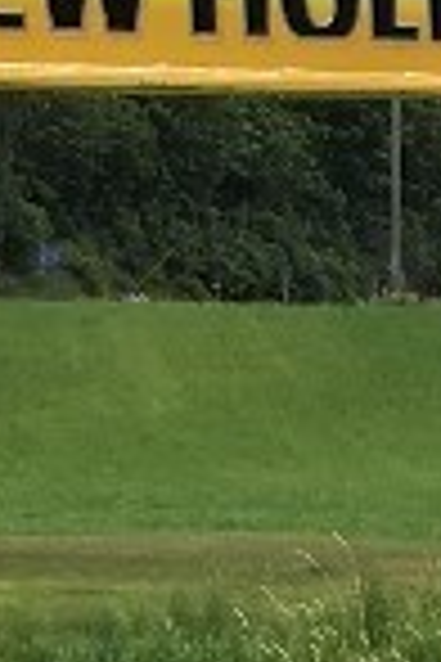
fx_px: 4814
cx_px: 945
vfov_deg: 7.6
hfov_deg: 5.1
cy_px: 1166
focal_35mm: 262
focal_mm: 4.15
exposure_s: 1/1282
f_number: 2.2
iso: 25
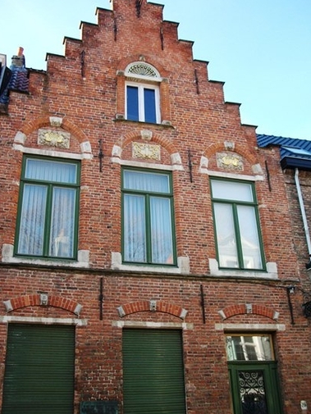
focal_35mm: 38
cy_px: 192
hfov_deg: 37.7
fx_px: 455
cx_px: 153
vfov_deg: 48.9
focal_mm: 5.7
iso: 80
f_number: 2.9
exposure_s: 1/200
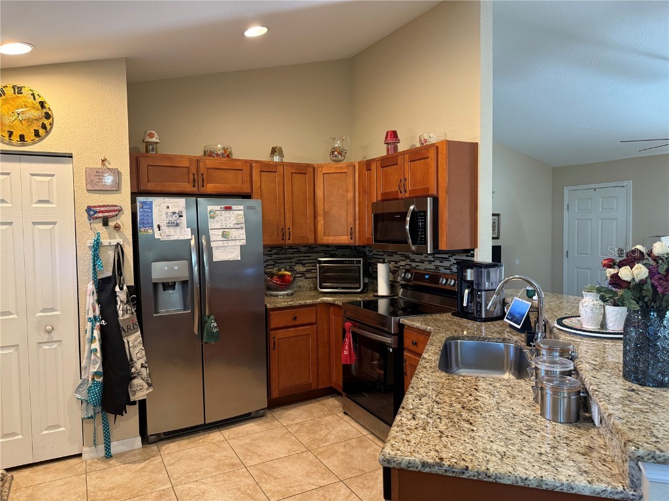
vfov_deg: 56.8
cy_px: 250
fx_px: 464
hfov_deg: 71.6
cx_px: 334
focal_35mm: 24
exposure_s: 1/60
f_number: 1.78
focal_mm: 6.76
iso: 320
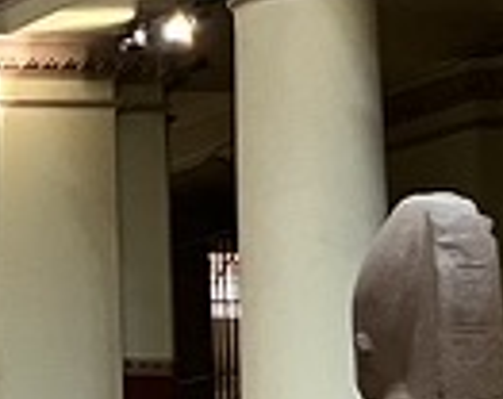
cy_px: 411
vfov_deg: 7.7
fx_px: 2954
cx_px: -1248
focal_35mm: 199
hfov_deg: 7.8
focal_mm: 5.1
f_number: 1.6
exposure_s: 1/50
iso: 320
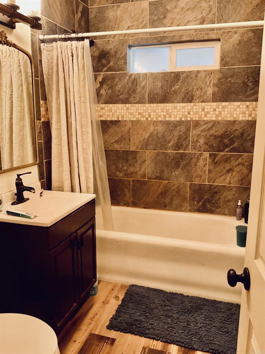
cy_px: 177
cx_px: 132
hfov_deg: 48.2
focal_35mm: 29
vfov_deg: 61.7
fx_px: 296
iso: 250
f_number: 1.8
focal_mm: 3
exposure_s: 1/40
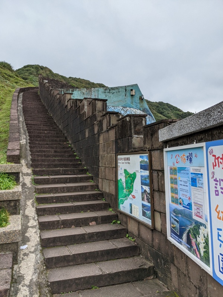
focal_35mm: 27
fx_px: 232
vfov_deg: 65.3
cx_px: 112
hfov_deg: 51.4
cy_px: 148
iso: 60
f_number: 1.73
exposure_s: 1/900
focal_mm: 4.38
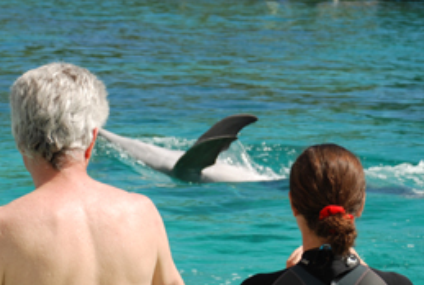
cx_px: 187
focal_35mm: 190
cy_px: 112
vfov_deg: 7.3
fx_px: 2243
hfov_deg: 10.8
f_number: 5.6
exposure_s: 1/500
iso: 100
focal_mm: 62
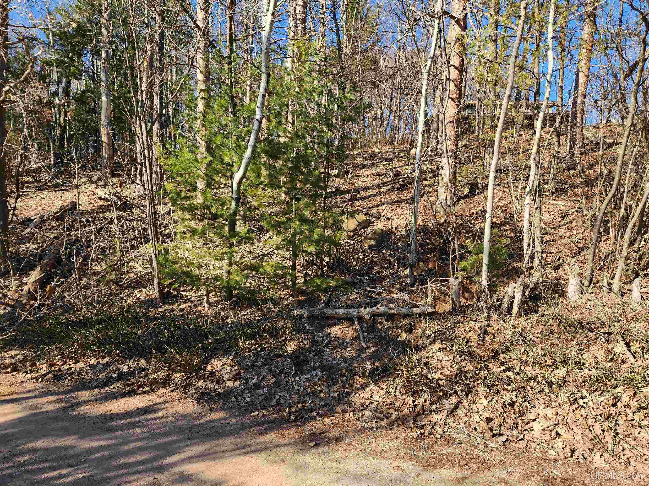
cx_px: 324
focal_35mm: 23
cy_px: 243
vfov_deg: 58.9
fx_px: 431
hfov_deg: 73.9
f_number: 1.8
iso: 20
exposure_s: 1/424
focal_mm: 5.4
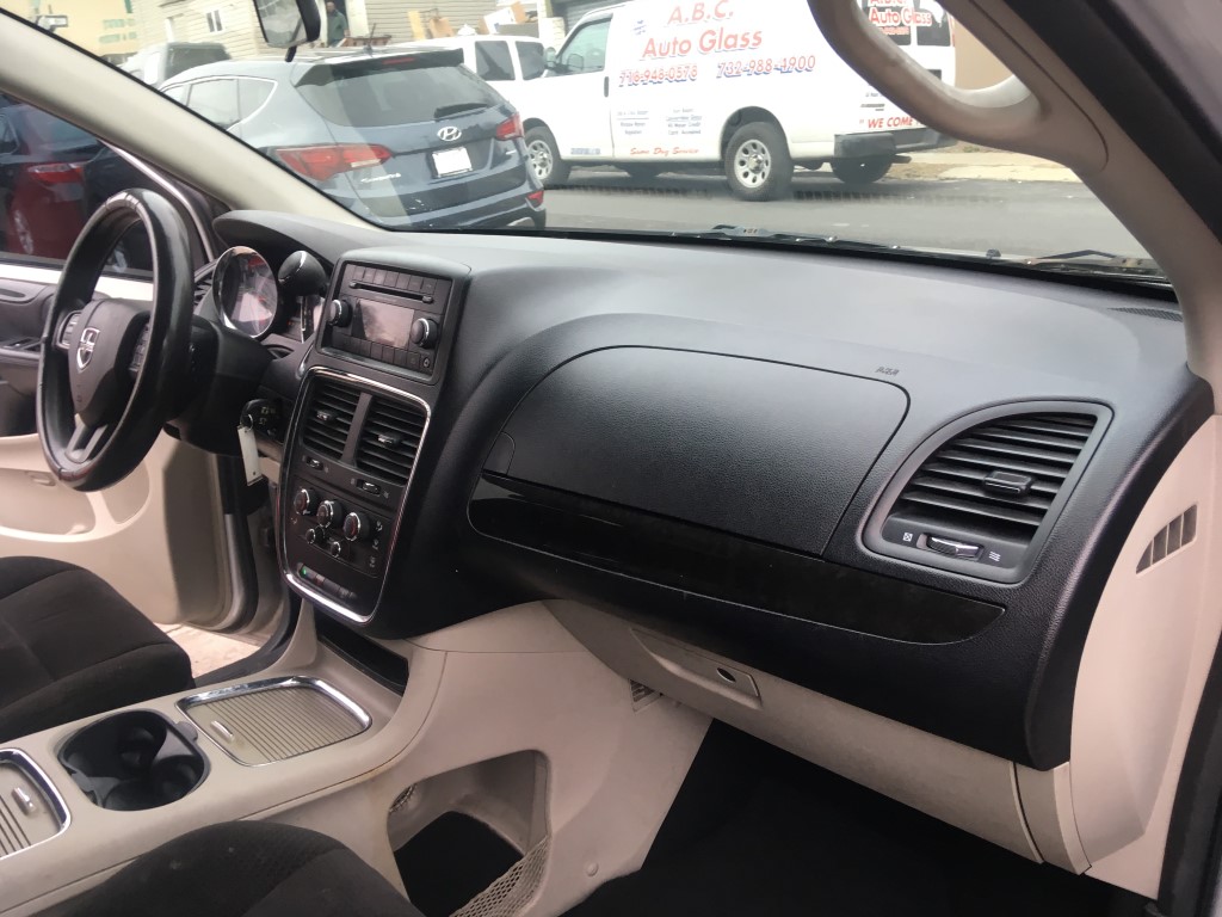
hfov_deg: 61.7
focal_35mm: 29
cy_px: 458
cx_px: 611
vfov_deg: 48.2
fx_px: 1024
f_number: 2.2
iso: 25
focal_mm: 4.15
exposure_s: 1/40
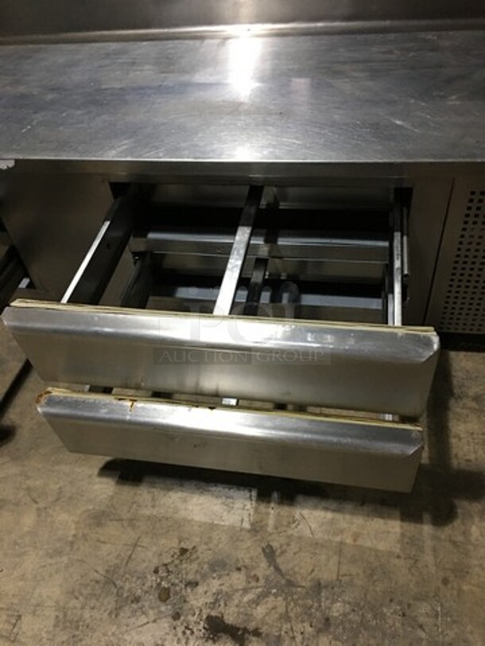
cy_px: 323
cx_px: 242
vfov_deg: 61.7
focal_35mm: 29
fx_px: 542
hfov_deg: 48.2
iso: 100
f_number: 2.2
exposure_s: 1/15
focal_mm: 4.15
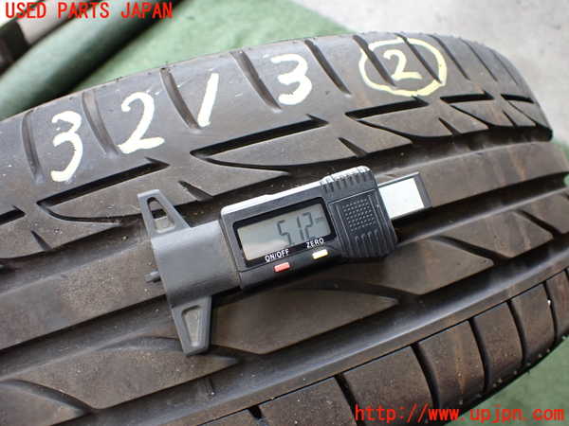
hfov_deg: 60.0
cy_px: 213
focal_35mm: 30
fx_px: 493
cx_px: 284
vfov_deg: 46.8
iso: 250
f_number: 2.3
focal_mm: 5.4
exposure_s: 1/125
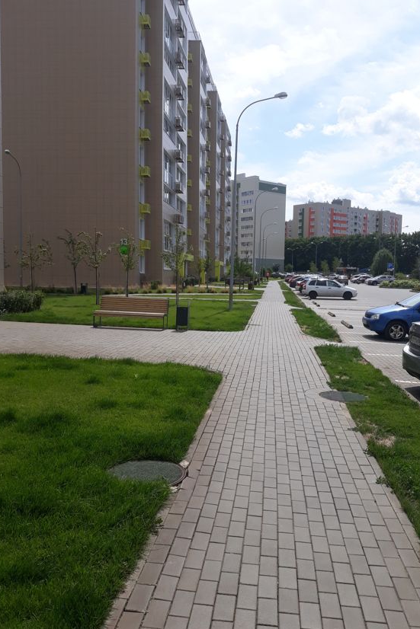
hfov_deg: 44.9
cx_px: 236
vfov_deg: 63.6
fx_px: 507
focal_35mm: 29
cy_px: 313
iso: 40
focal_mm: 3.71
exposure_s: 1/1969
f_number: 1.7
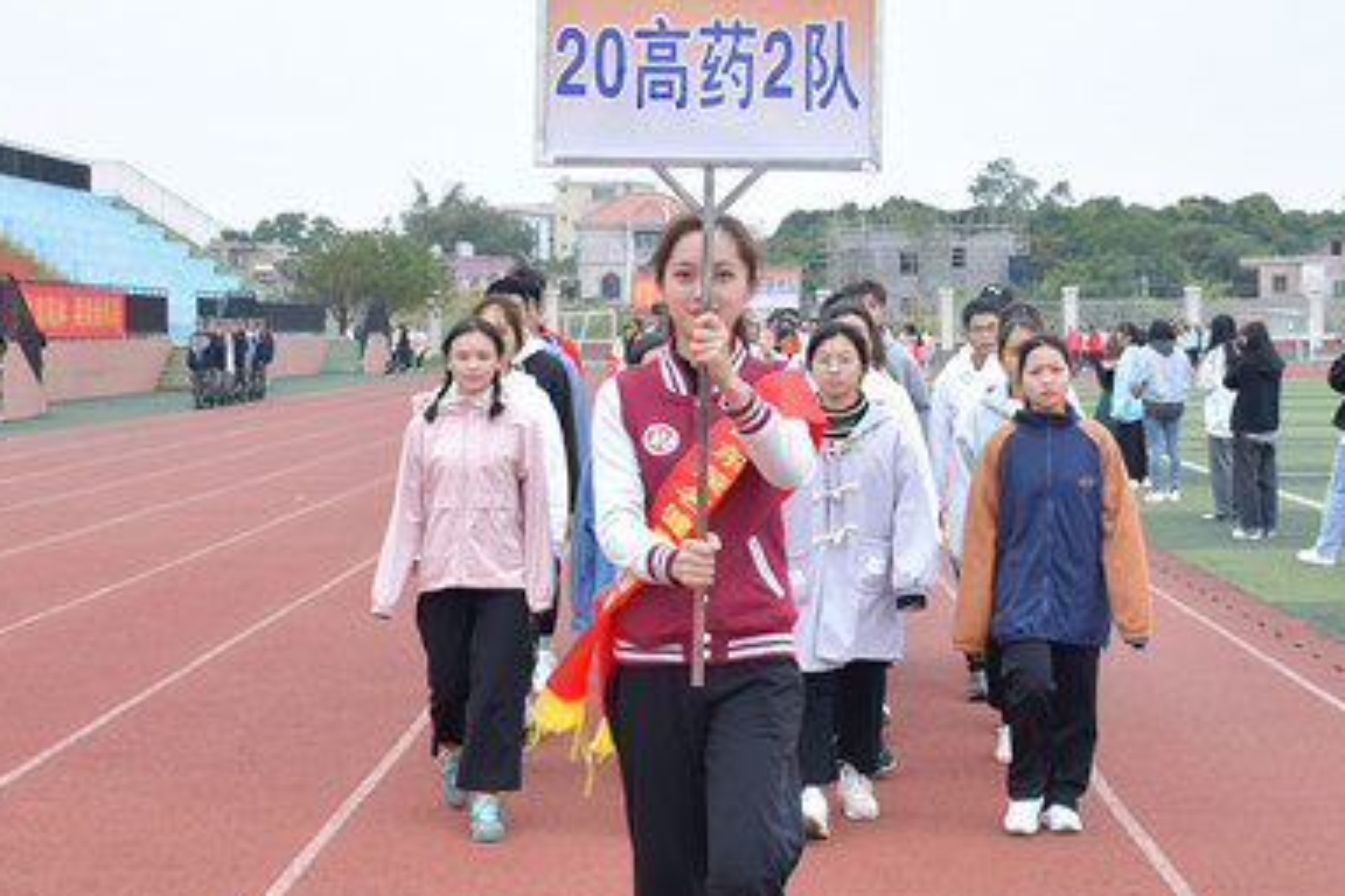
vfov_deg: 18.1
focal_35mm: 75
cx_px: 823
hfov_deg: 26.9
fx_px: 2802
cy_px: 310
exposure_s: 1/100
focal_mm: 24
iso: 320
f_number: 3.8
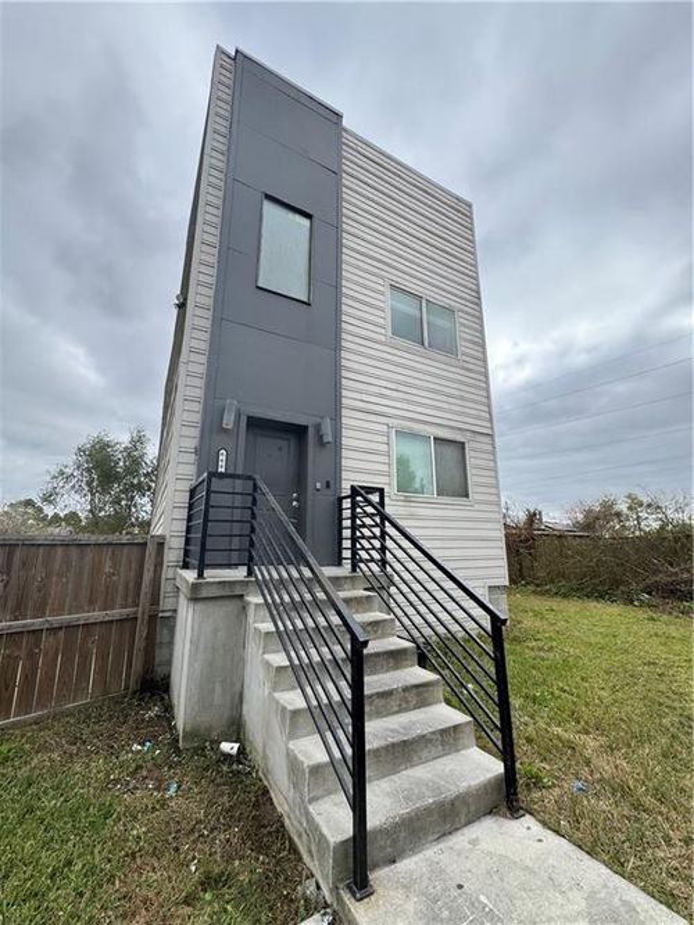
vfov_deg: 102.1
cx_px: 347
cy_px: 462
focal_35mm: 14
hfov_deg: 85.7
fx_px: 374
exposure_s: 1/615
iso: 50
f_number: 2.2
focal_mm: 2.22
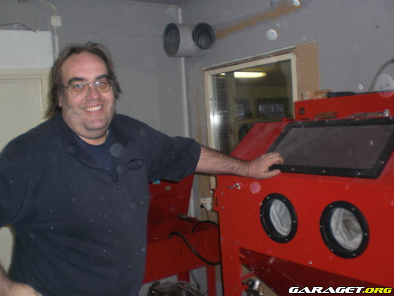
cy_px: 148
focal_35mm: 36
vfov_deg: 39.7
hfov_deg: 51.4
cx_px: 197
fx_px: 410
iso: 100
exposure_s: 1/60
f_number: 3.1
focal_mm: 6.3
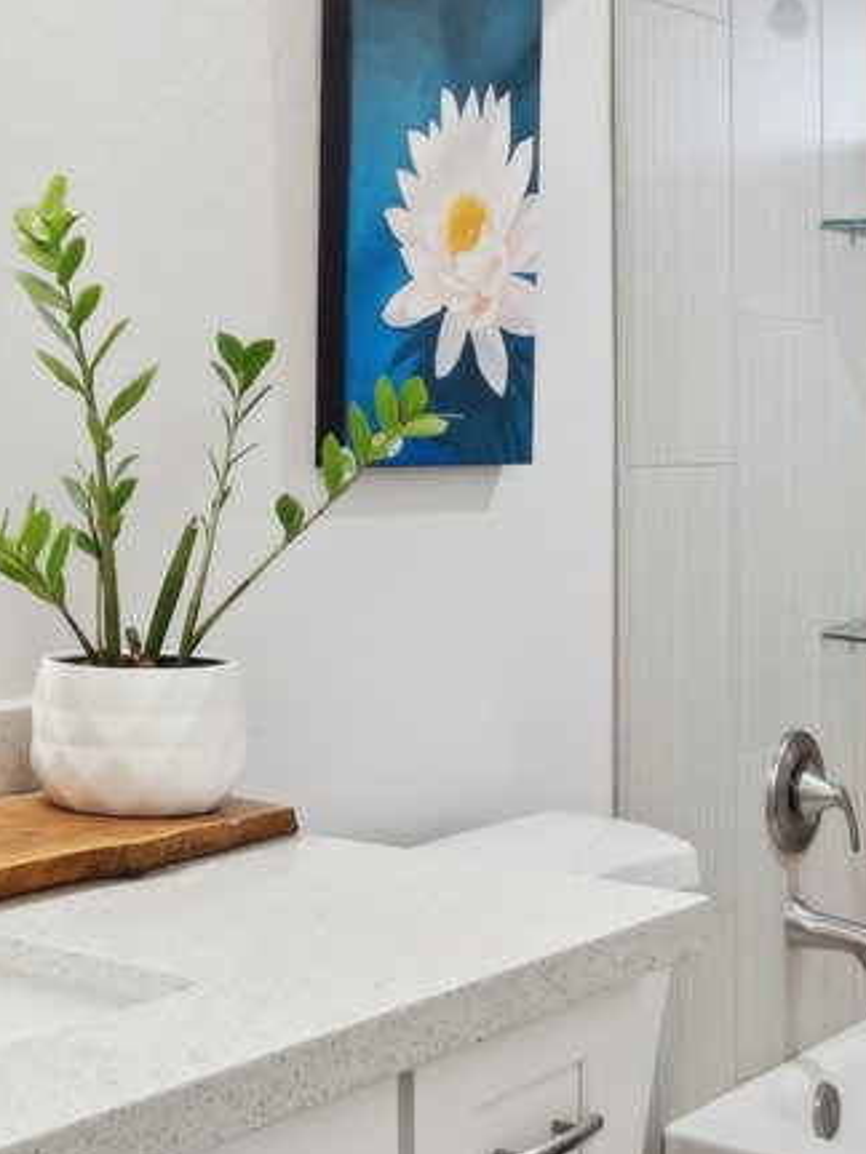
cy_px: 401
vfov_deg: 32.1
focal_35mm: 60
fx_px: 1992
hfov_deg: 23.8
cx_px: 71
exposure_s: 1/5
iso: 320
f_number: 8
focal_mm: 17.5
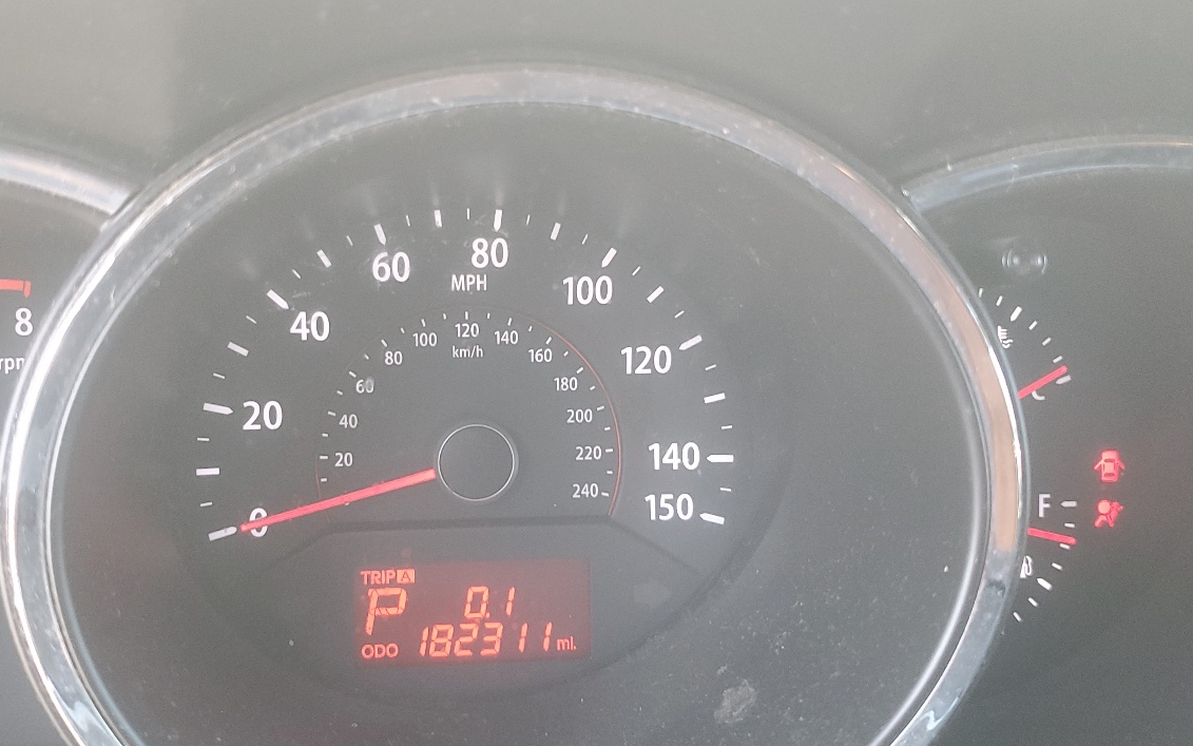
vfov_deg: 32.7
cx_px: 508
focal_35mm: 39
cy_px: 435
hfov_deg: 50.2
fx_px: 1268
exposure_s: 1/50
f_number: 1.5
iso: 101
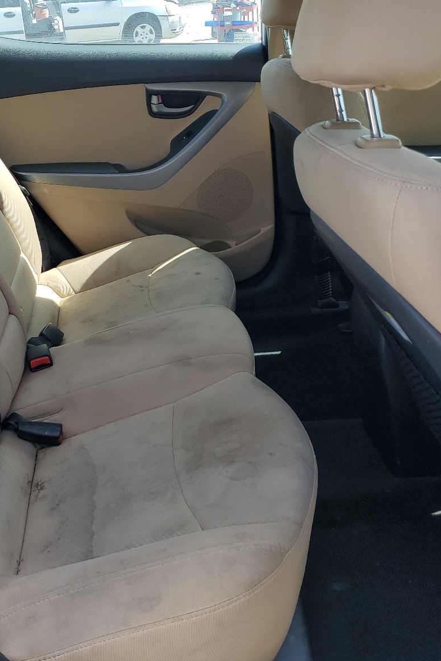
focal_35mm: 37
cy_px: 326
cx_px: 110
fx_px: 679
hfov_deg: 35.2
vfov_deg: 51.9
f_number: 1.5
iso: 50
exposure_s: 1/667
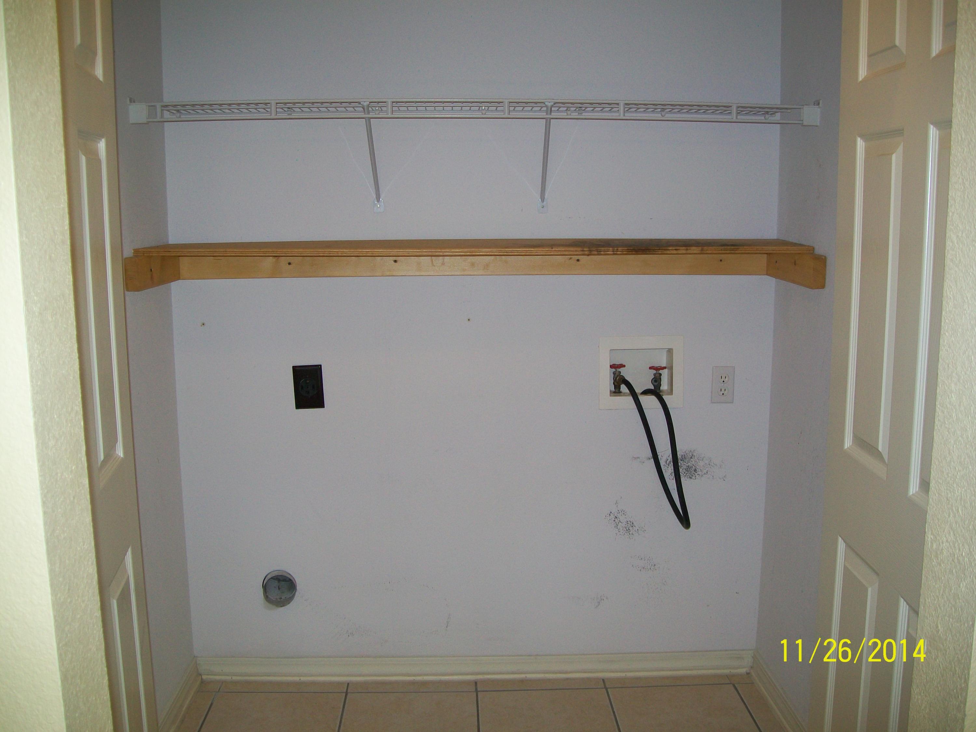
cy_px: 366
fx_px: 959
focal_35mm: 34
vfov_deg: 41.8
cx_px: 488
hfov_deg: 54.0
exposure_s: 1/60
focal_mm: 6.1
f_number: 2.7
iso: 64
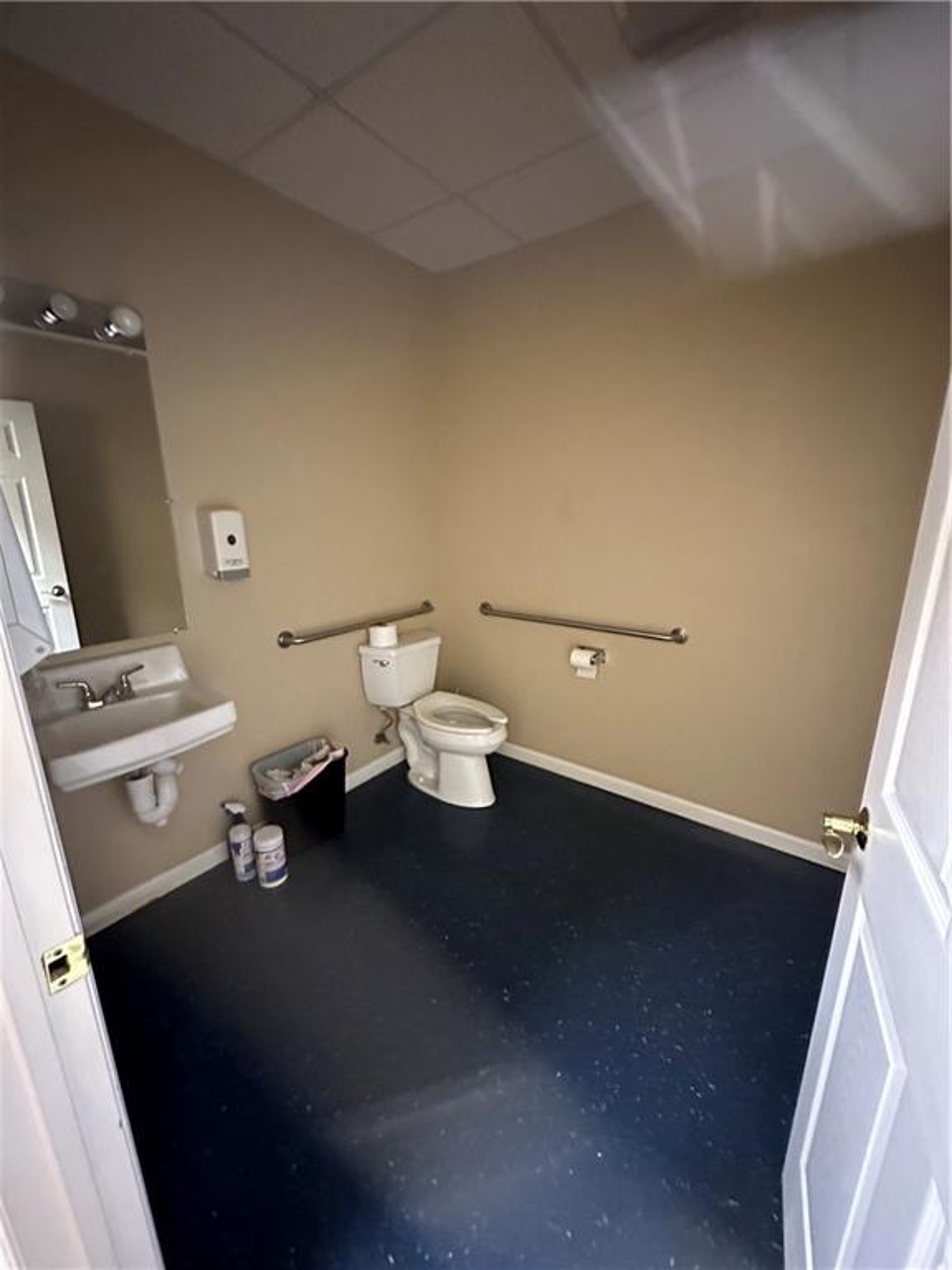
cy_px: 635
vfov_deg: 102.1
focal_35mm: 14
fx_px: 513
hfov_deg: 85.7
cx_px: 476
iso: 1250
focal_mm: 2.22
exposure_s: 1/30
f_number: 2.2
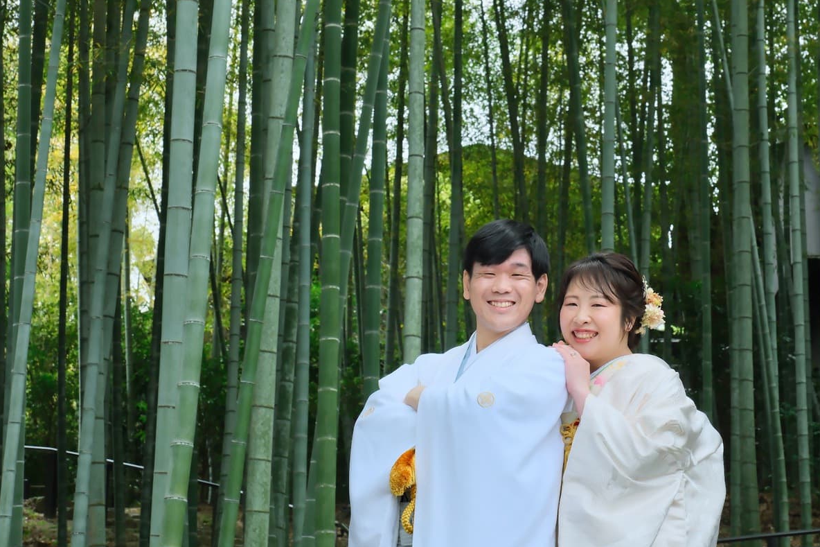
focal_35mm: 90
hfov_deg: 22.6
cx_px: 491
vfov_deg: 15.2
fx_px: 2050
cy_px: 271
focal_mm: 49
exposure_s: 1/200
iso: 800
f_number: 8
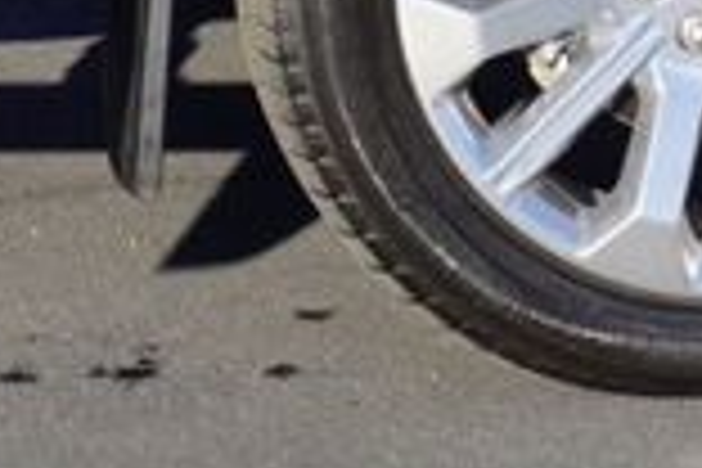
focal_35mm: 286
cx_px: -504
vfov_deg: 4.7
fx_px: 5582
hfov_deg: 7.0
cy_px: -657
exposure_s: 1/100
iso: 100
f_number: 9
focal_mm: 29
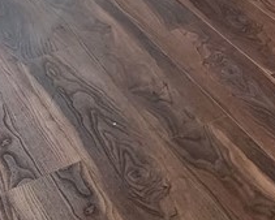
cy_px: -237
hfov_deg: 15.1
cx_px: 503
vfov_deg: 12.3
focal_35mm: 109
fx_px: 888
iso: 640
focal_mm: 6.4
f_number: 1.8
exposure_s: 1/120
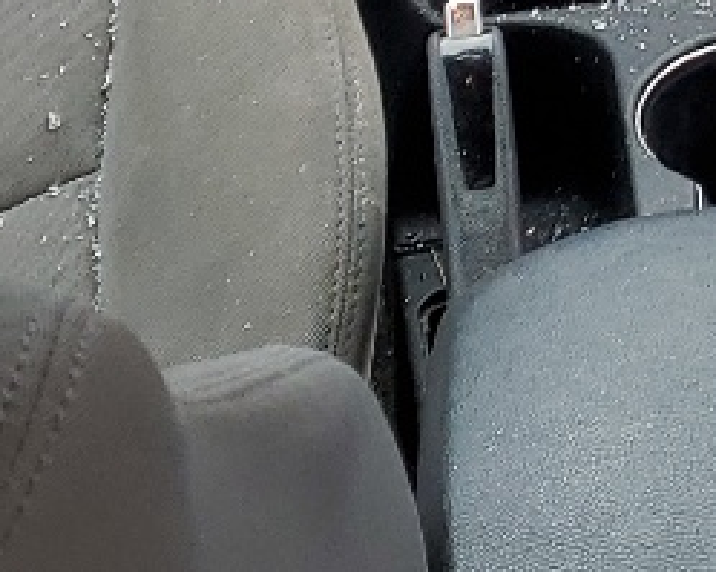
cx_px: 667
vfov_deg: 9.0
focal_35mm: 163
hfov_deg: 11.7
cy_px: -474
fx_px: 3453
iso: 50
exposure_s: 1/143
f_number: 1.5
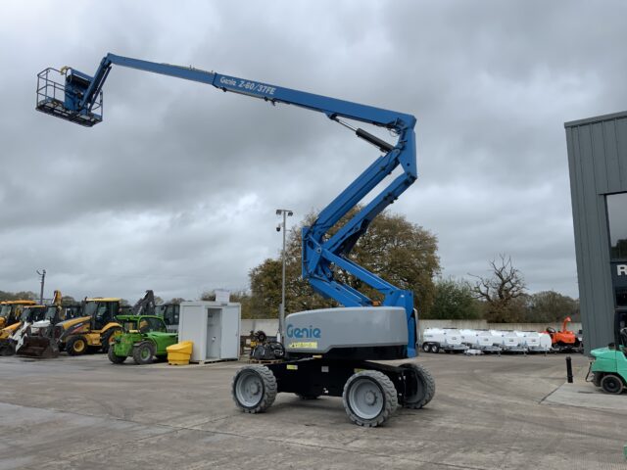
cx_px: 314
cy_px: 235
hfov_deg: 61.7
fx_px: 525
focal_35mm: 29
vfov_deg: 48.2
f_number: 1.8
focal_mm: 3
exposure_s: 1/250
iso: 16
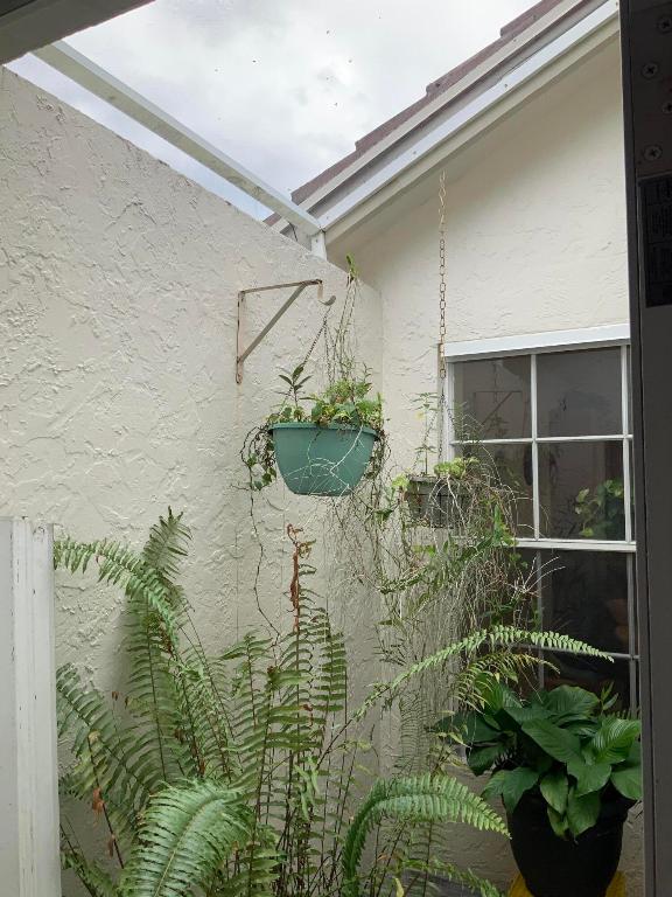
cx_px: 336
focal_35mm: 29
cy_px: 448
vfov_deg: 61.7
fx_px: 751
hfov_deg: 48.2
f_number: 1.8
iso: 16
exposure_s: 1/231
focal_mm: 3
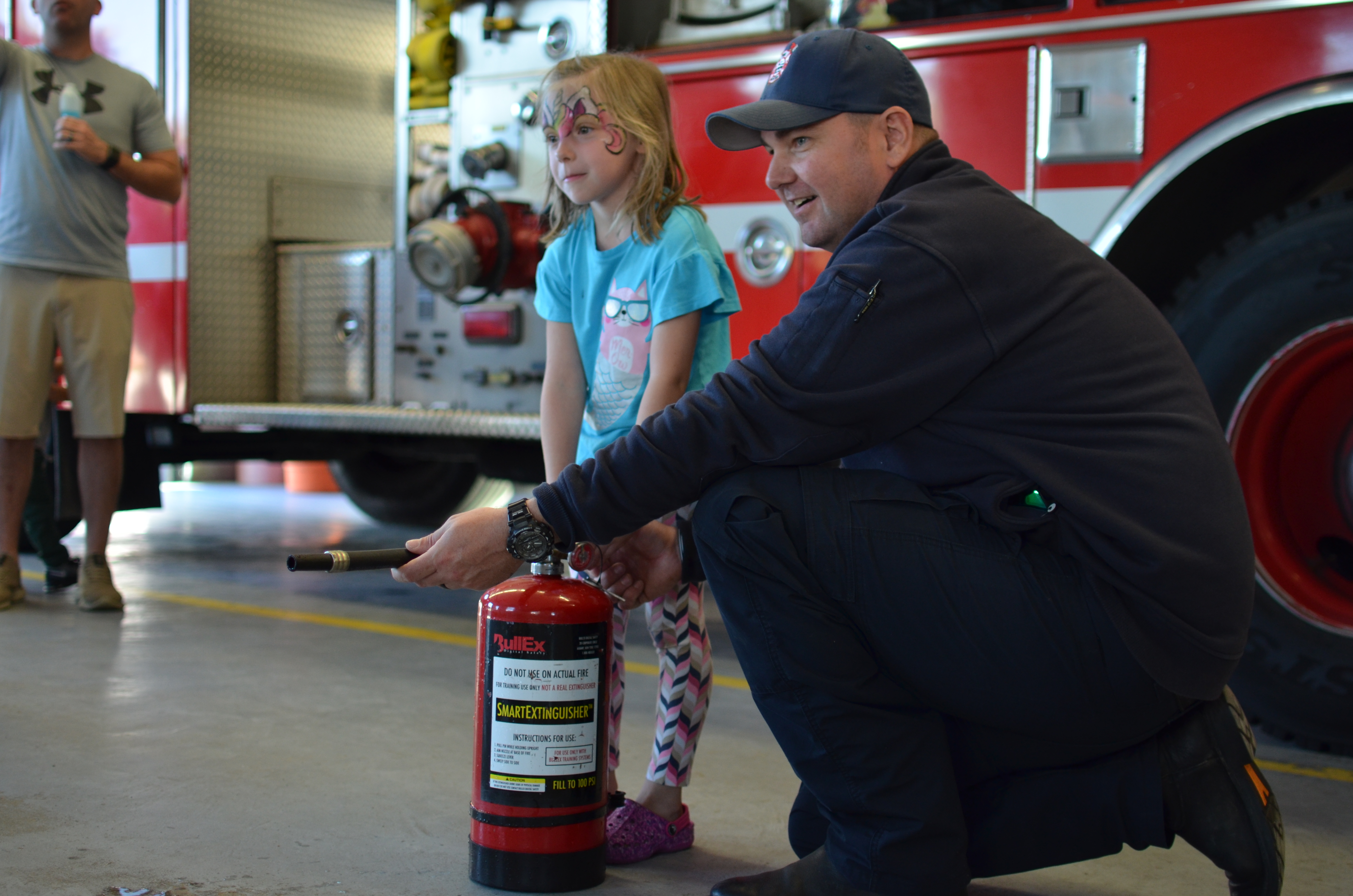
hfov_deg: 37.9
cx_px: 676
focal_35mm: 52
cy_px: 448
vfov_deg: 25.6
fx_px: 1969
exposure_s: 1/250
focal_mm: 35
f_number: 2
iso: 400
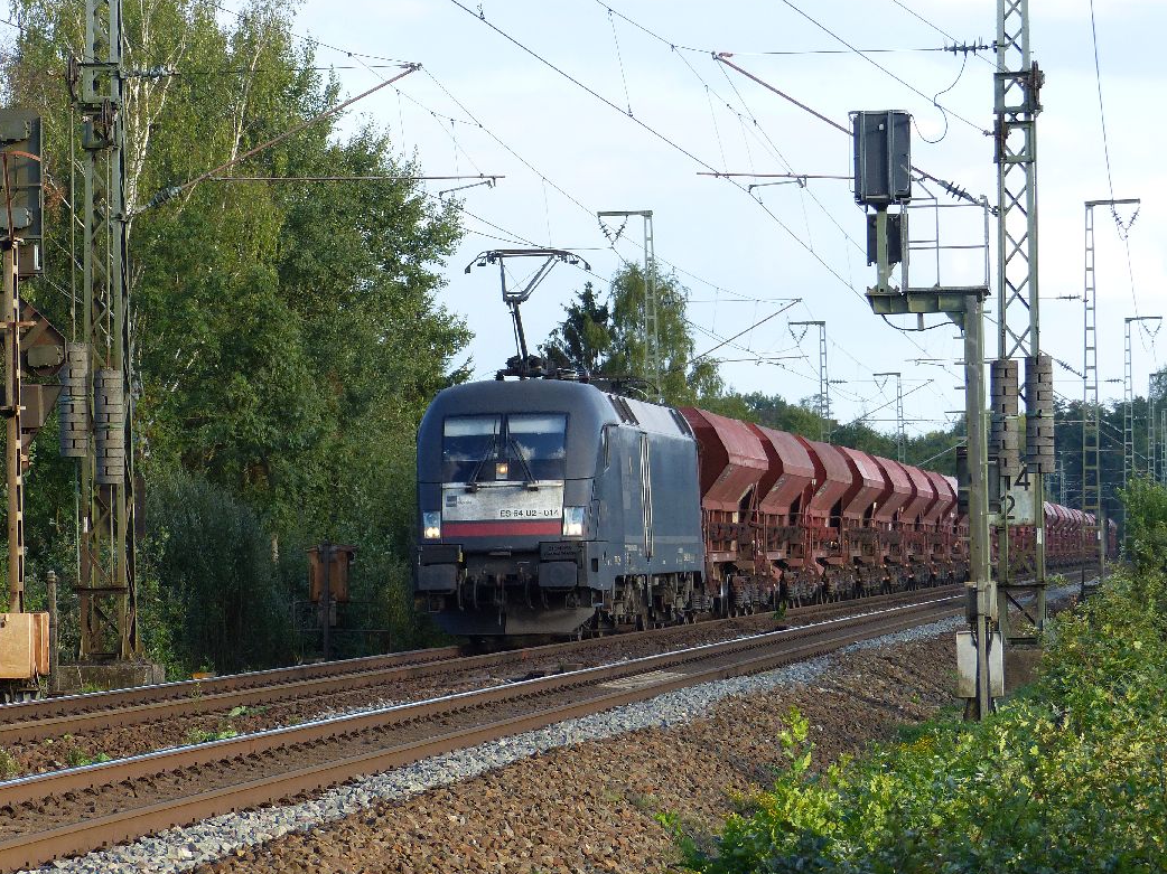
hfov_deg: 11.8
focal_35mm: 167
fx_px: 5629
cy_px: 386
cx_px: 531
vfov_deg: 8.9
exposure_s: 1/500
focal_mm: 26.1
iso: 125
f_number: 2.8
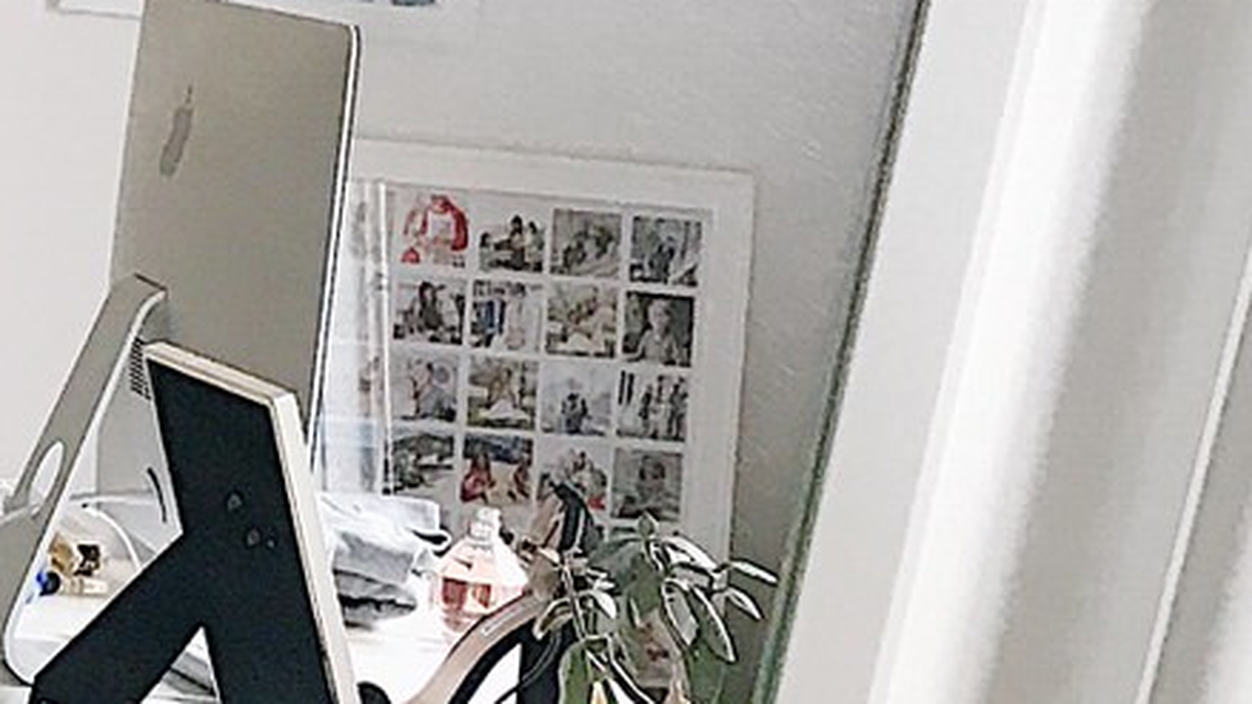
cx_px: -502
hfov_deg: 15.9
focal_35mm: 126
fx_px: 4183
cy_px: 740
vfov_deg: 9.5
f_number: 1.8
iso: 32
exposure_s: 1/30
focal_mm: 3.99
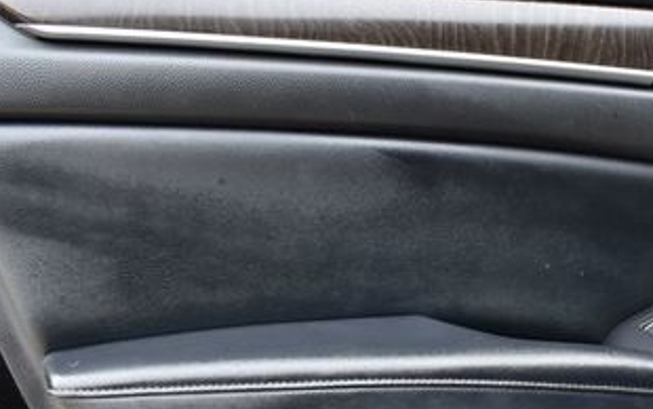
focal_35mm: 63
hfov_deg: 31.2
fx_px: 1122
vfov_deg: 20.3
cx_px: 567
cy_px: 354
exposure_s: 1/25
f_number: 7.1
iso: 400
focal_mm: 20
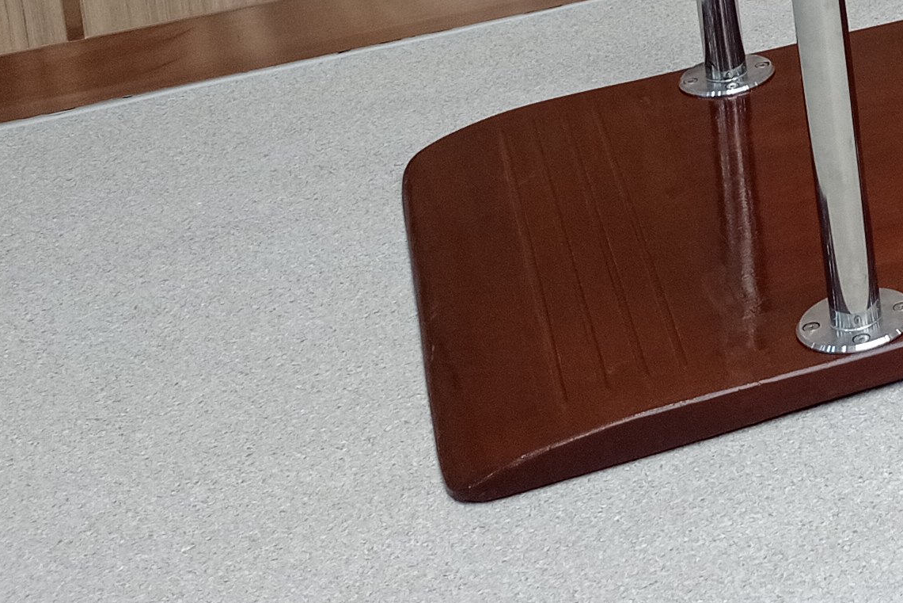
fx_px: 2559
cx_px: 1257
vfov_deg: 12.1
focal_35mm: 102
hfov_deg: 18.3
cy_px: -552
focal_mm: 4.7
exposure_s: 1/100
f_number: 1.79
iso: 141
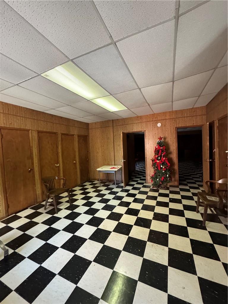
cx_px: 114
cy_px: 152
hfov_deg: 85.7
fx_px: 123
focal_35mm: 14
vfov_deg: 102.1
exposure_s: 1/60
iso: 1000
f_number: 2.2
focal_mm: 2.22
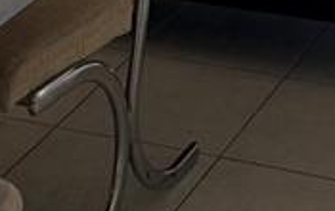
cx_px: 306
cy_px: -286
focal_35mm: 174
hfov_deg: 11.9
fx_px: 1591
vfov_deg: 7.1
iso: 200
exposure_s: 1/214
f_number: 1.78
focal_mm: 6.76
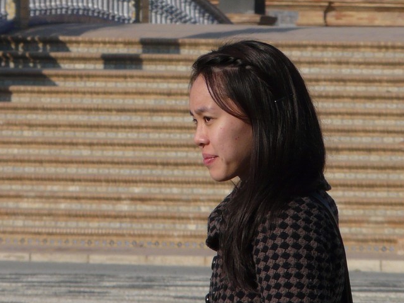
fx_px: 7973
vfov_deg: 2.2
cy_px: 117
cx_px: 248
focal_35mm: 683
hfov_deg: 2.9
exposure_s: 1/500
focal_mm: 56.4
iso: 100
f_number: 7.1
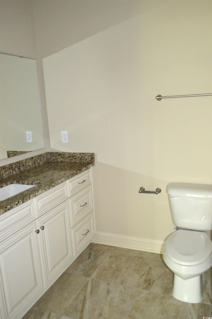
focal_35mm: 30
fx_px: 266
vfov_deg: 62.0
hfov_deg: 43.5
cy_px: 160
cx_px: 106
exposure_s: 1/60
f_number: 3.8
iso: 1600
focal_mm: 20
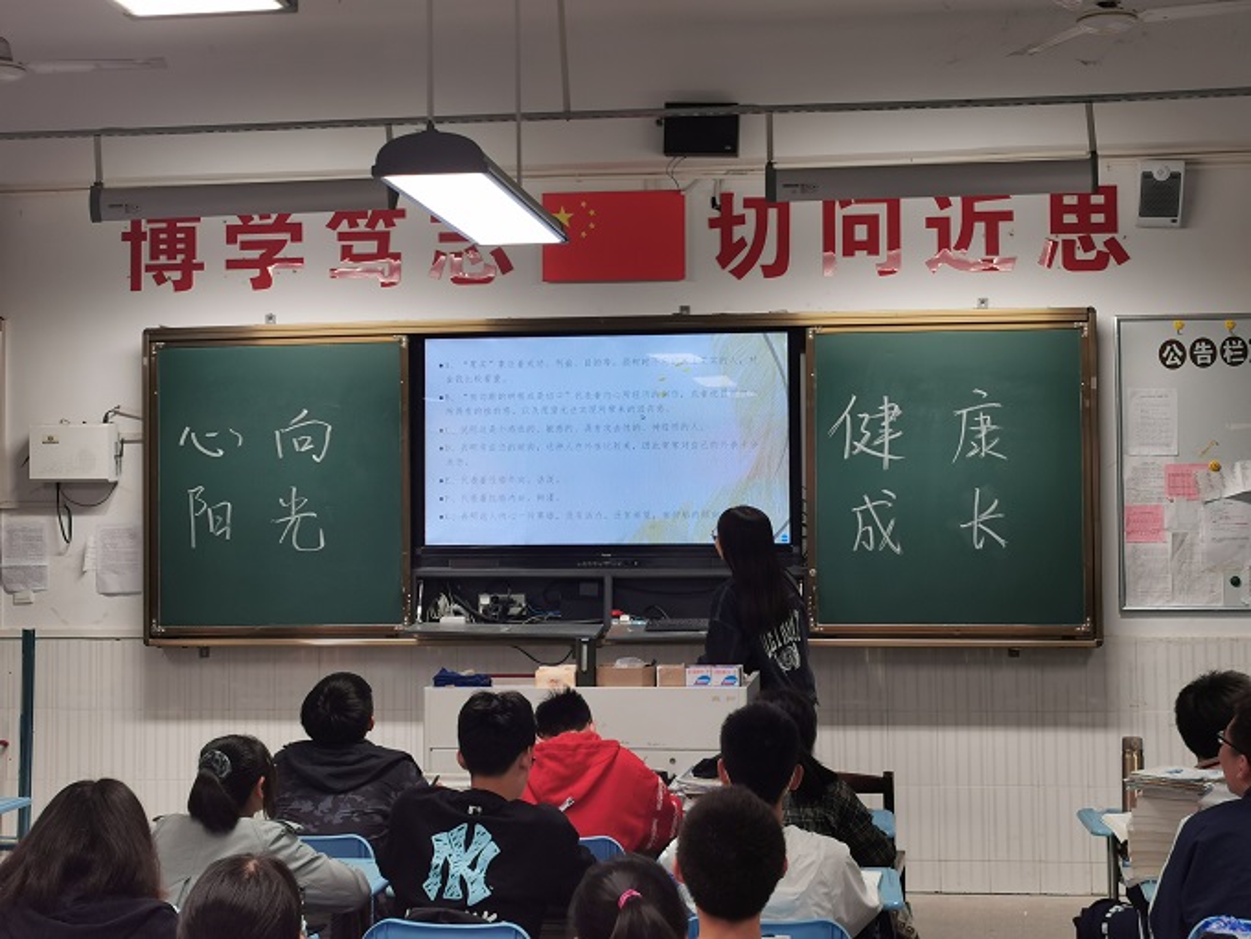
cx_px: 626
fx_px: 1879
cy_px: 470
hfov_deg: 36.8
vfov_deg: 28.0
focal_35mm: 52
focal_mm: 5.56
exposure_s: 1/100
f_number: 1.6
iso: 64
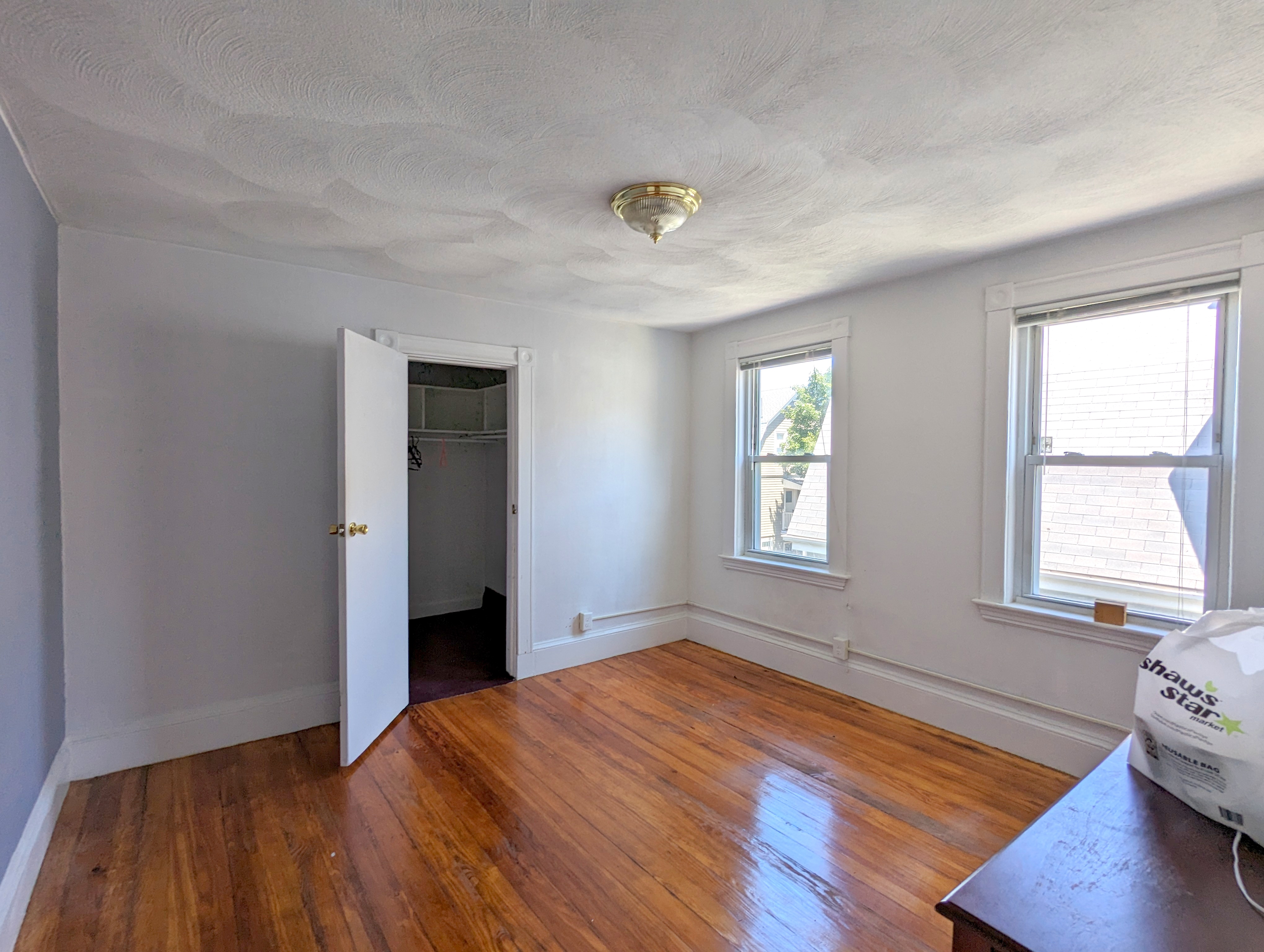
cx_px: 632
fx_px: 585
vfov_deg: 78.2
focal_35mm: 16
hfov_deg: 94.4
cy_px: 476
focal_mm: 2.35
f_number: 2.2
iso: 47
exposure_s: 1/215
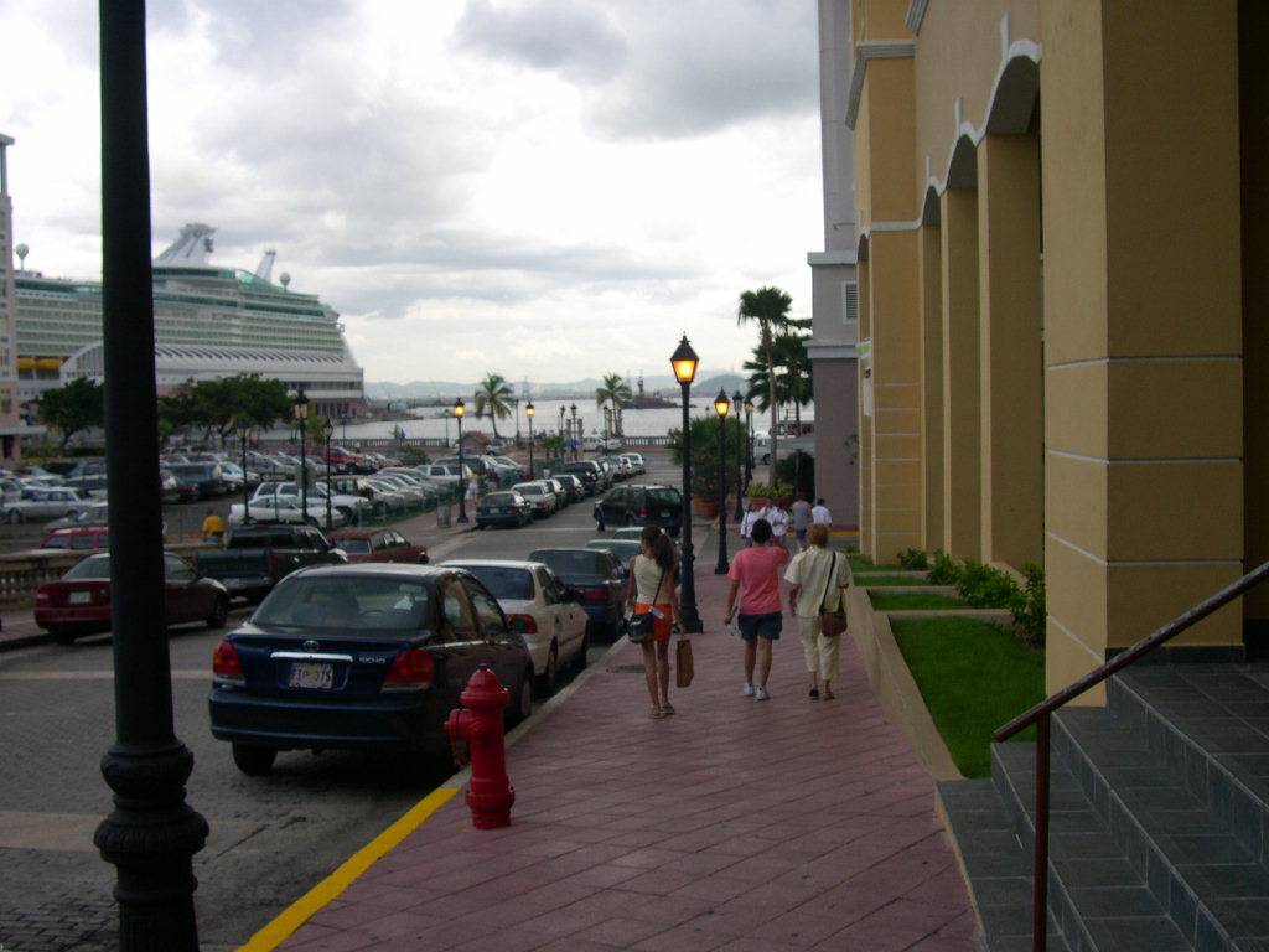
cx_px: 634
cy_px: 476
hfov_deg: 49.0
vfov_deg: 37.7
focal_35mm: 38
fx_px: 1393
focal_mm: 8
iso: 100
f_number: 7.6
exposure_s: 1/91.2
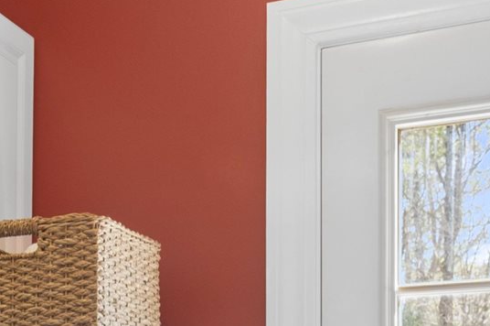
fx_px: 1169
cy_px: 519
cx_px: -103
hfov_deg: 21.9
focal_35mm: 86
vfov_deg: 14.5
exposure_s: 1.6
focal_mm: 15
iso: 250
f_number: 7.1
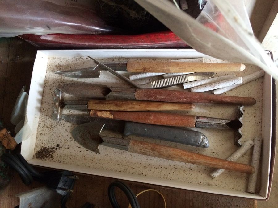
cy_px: 104
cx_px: 139
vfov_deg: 46.8
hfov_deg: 60.0
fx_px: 241
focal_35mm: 30
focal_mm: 4.12
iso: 250
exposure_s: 1/30
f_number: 2.2
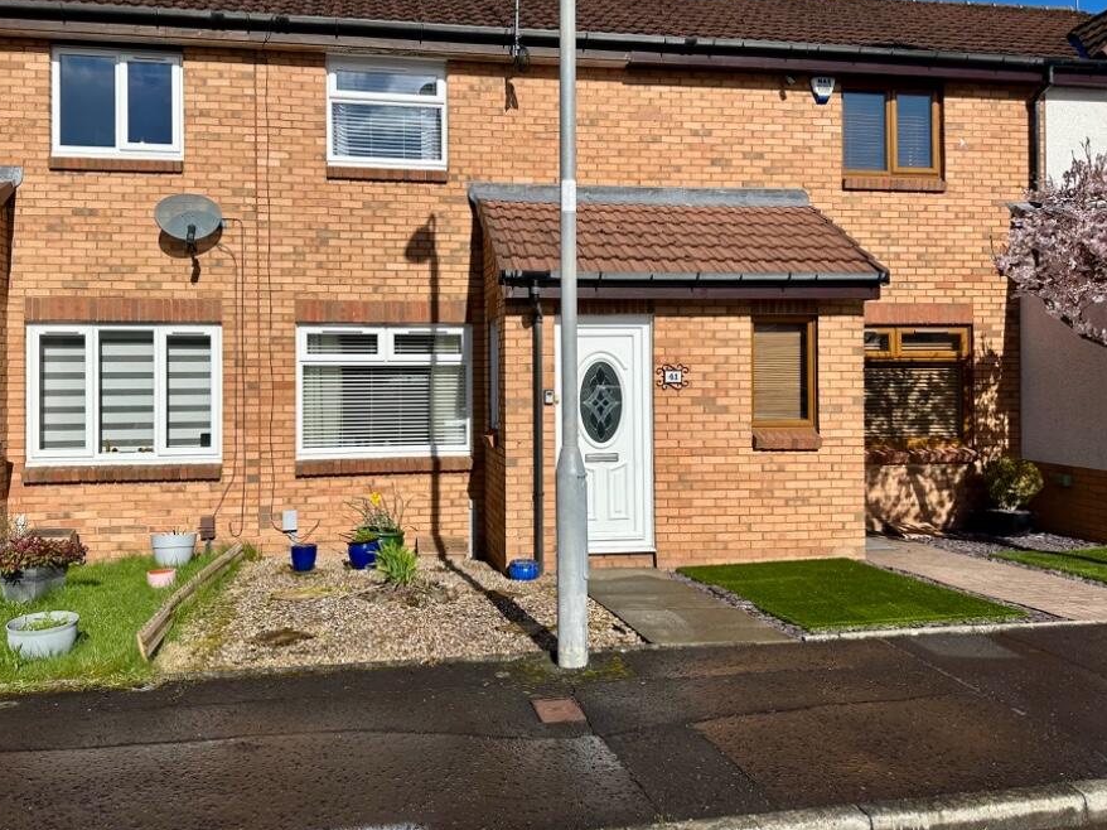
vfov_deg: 49.6
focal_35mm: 28
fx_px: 895
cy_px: 368
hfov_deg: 63.3
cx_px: 504
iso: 80
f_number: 1.78
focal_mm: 6.86
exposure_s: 1/7042
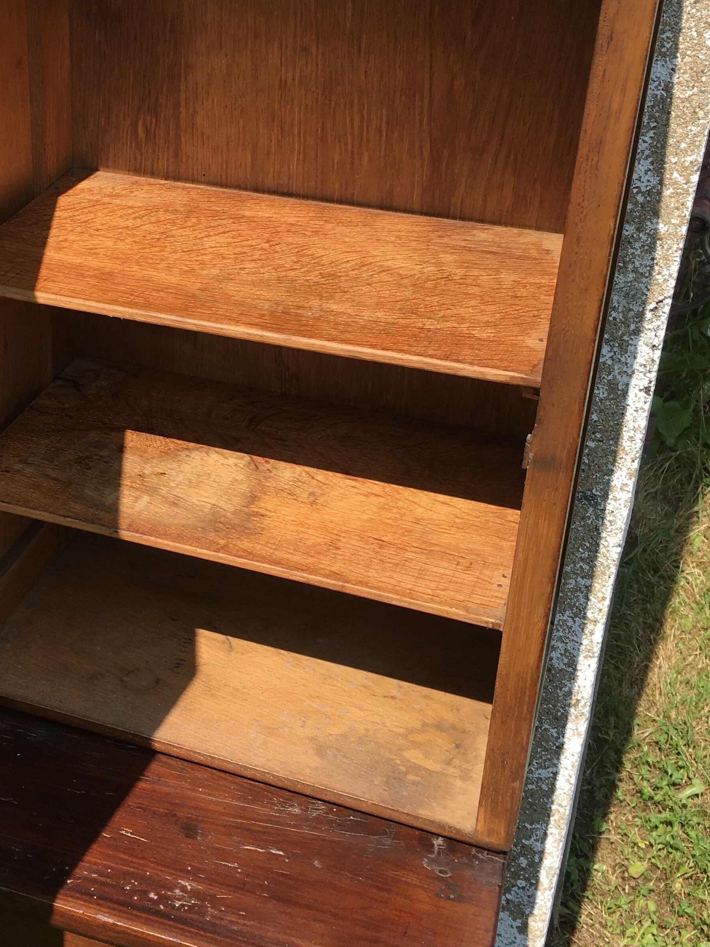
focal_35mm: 49
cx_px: 129
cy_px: 360
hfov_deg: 28.9
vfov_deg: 38.7
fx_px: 1340
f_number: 2.2
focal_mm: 4.15
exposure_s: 1/962
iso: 25
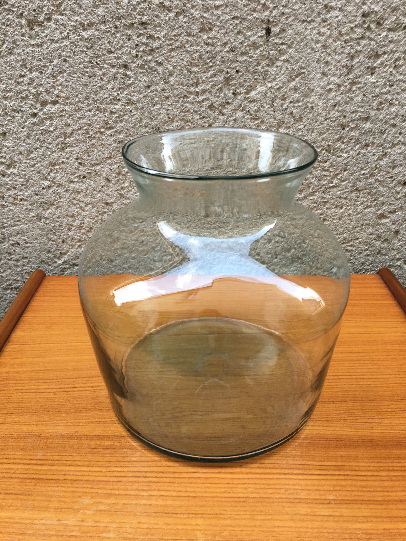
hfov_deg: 48.2
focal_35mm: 29
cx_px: 203
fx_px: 454
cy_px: 270
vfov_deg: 61.7
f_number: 2.2
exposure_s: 1/115
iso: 25
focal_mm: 4.15
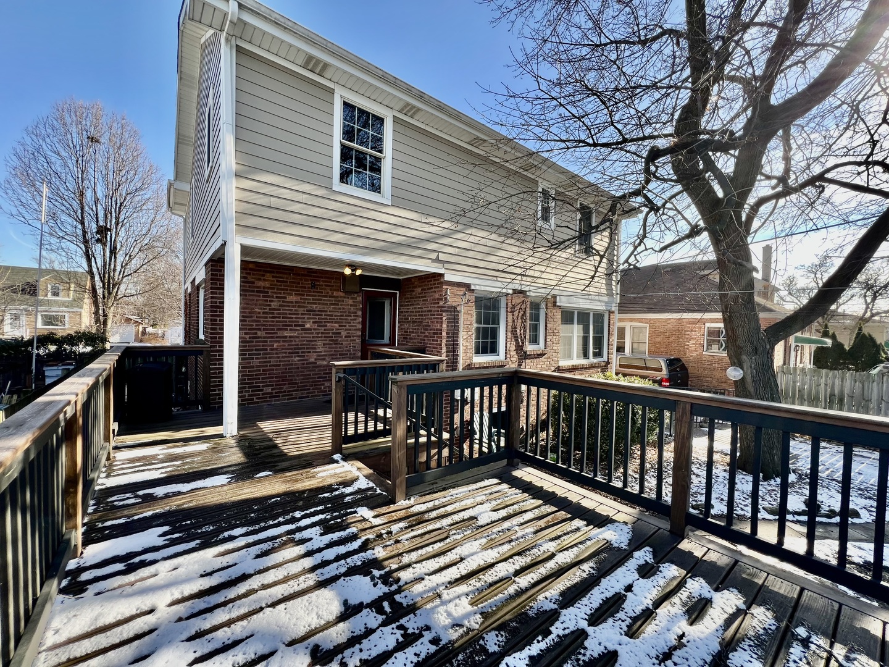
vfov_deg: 89.9
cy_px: 334
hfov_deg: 106.2
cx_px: 444
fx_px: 334
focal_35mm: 13
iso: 32
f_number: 1.8
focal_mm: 1.57
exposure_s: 1/291
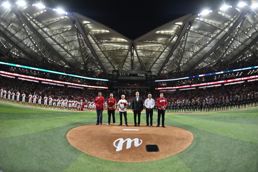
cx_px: 129
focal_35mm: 16
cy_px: 86
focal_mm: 16
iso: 2000
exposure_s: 1/800
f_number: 3.5
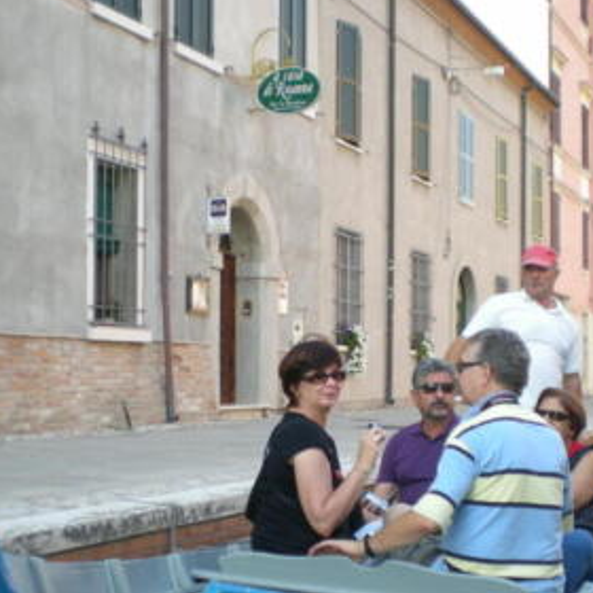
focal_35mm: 60
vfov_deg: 28.5
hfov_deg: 28.6
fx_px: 1163
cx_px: 271
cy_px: 380
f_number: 3.1
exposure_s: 1/110
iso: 50
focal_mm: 6.3
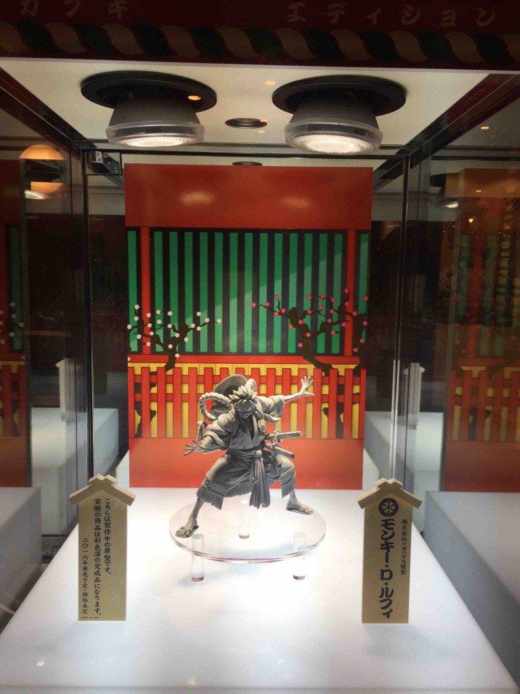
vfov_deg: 61.7
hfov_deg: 48.2
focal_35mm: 29
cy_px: 347
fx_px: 581
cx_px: 260
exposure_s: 1/146
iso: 32
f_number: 2.2
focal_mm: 4.15
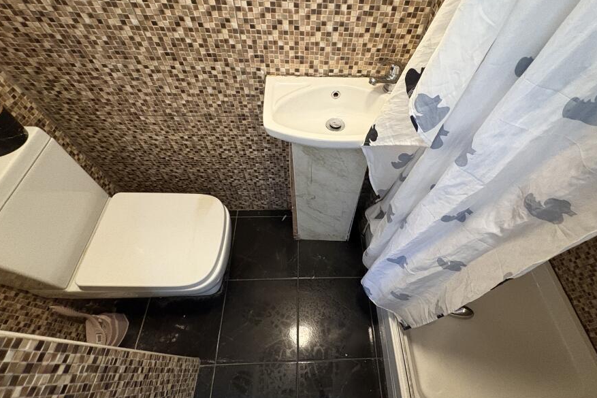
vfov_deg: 70.3
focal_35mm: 17
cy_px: 178
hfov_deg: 93.1
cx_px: 319
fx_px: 282
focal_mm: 2.22
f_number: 2.2
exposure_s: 1/50
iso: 640
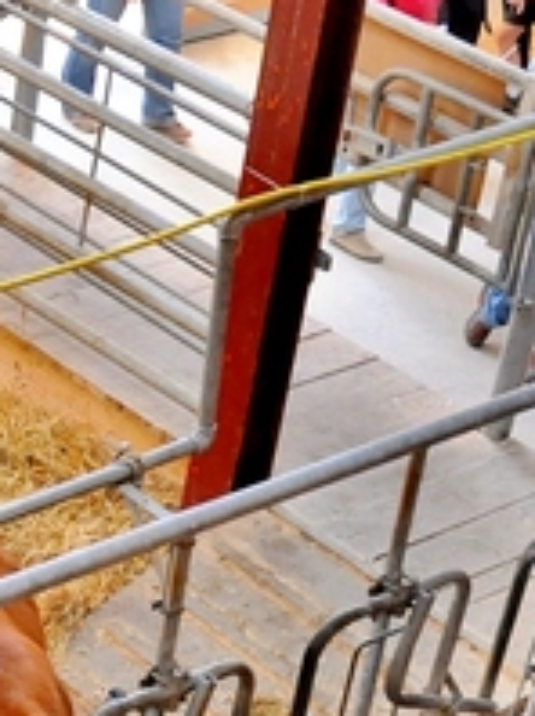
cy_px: 712
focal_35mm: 118
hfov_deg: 11.7
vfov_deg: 16.4
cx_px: -401
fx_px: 2437
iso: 800
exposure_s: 1/90
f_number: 4.8
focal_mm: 18
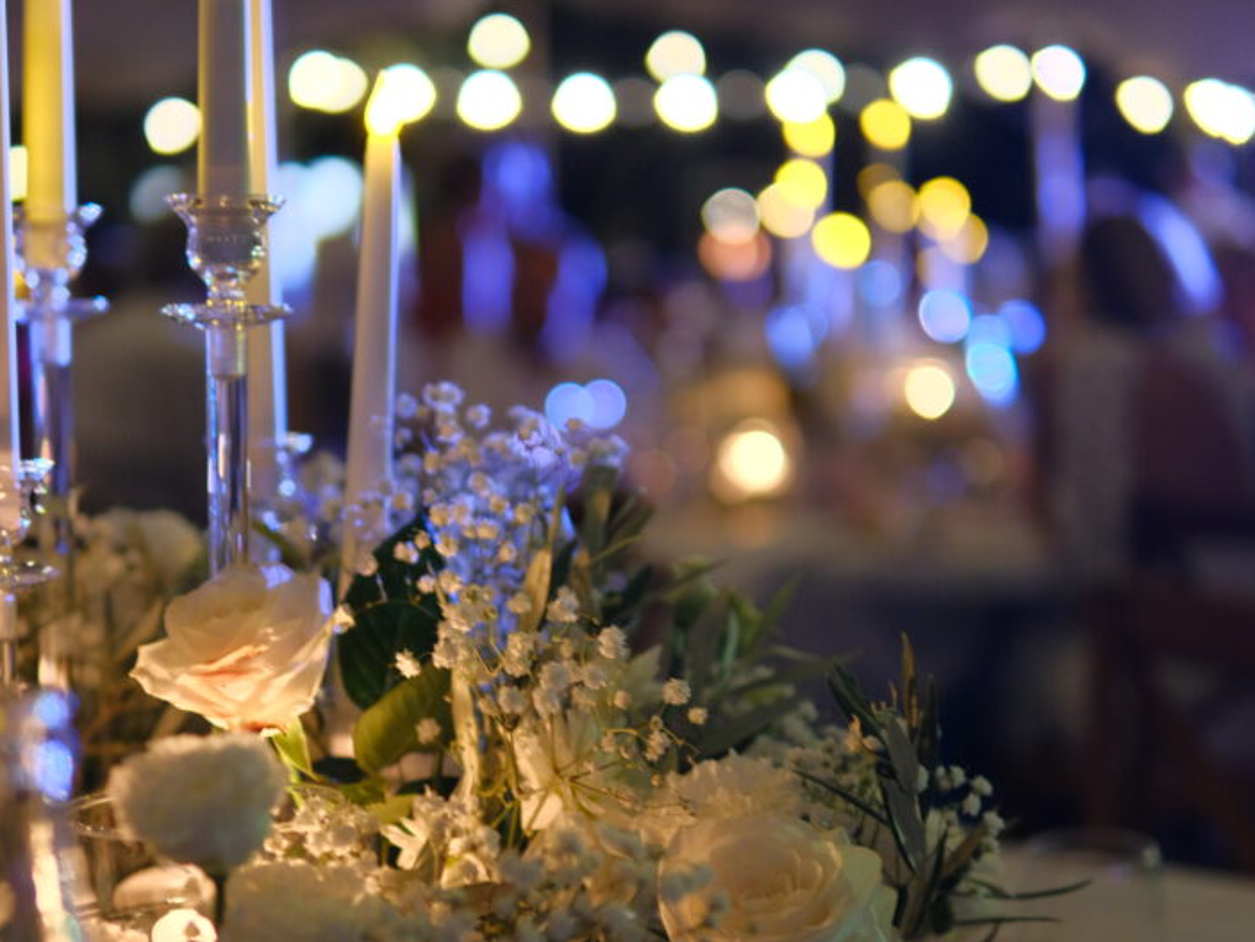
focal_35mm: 63
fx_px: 2285
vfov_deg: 23.3
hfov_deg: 30.7
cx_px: 548
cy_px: 568
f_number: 1.4
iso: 800
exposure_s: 1/52
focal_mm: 30
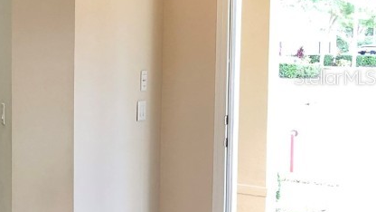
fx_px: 748
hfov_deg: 25.2
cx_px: -83
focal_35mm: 75
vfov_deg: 16.1
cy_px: 77
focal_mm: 4
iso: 40
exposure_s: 1/24
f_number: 1.8
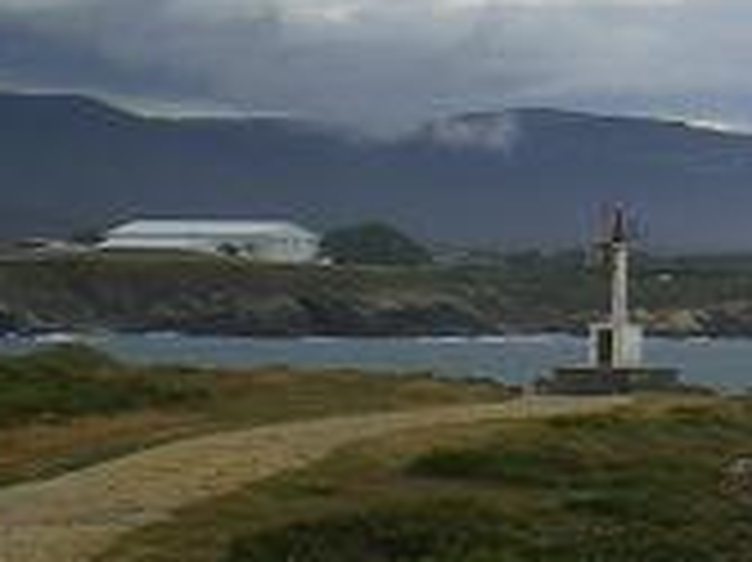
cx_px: 1261
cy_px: 445
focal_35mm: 216
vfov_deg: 6.9
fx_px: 4689
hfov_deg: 8.9
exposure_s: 1/200
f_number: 5.2
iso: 64
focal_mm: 8.4
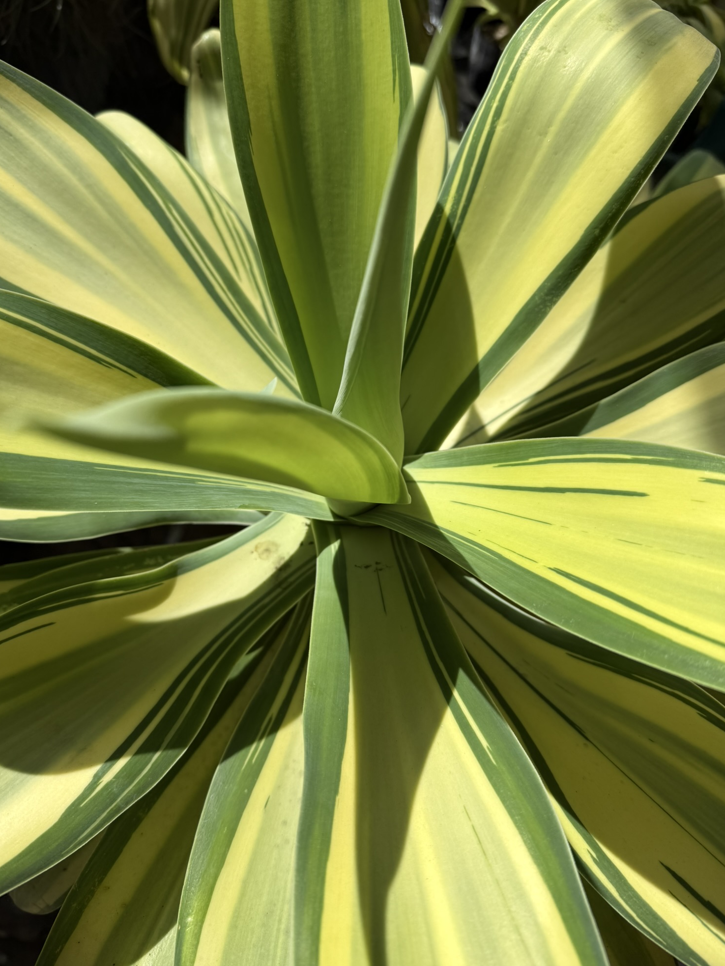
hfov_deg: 54.9
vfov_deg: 69.4
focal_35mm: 25
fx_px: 698
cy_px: 486
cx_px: 351
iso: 80
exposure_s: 1/6173
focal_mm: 6.76
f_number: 1.78
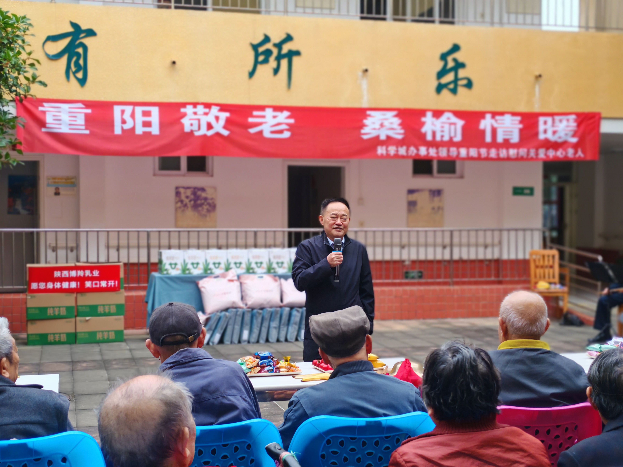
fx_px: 972
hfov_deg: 35.5
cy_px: 234
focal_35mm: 54
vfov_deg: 27.0
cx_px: 312
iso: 100
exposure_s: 1/240
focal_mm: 5.52
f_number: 1.4
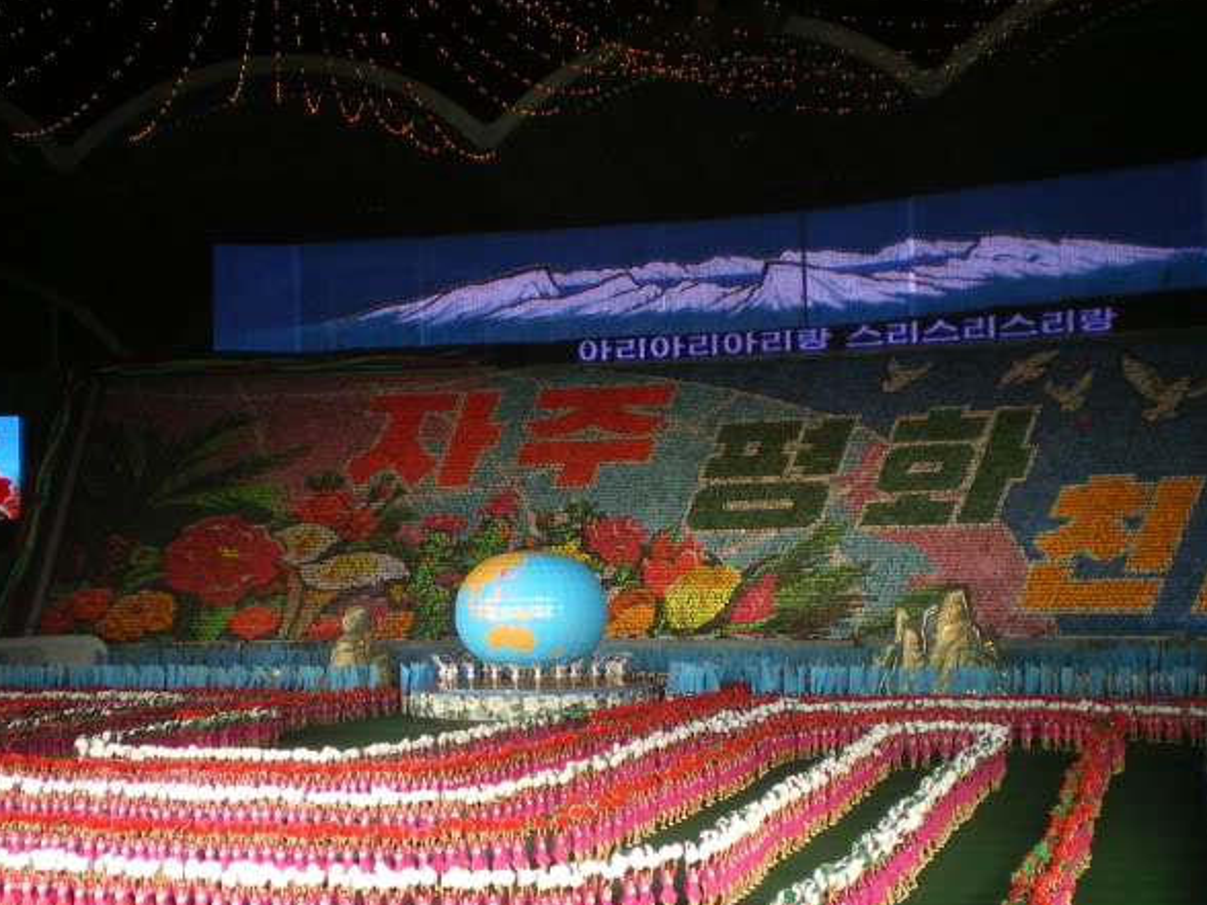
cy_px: 566
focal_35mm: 49
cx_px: 534
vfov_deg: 29.6
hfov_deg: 38.9
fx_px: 1709
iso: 100
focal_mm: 6.3
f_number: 3.1
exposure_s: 1/50
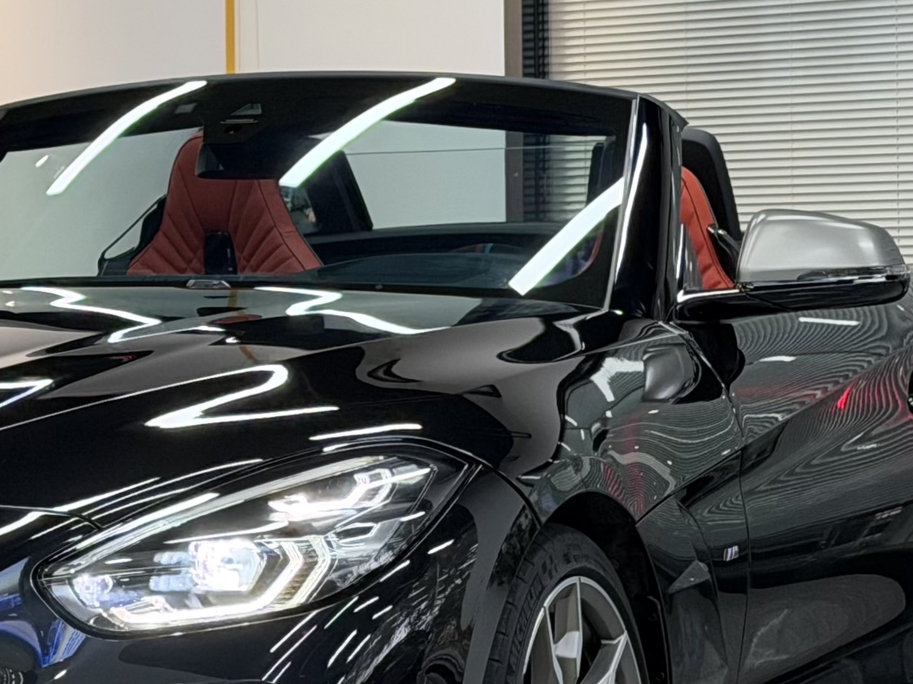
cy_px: 302
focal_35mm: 138
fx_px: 3639
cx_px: -105
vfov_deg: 10.7
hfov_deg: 14.0
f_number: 1.78
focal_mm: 6.76
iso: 200
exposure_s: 1/70
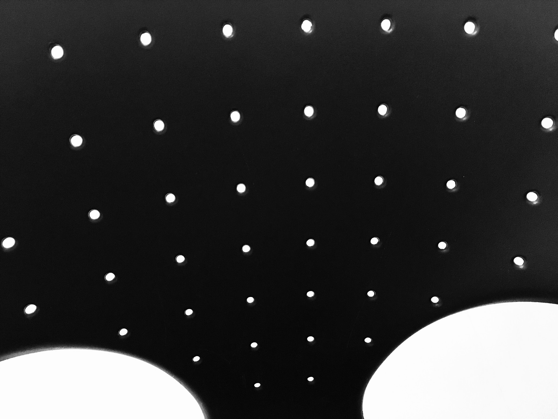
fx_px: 467
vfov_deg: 48.2
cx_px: 279
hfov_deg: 61.7
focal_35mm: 29
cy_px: 210
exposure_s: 1/17
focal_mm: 4.15
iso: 400
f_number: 2.2
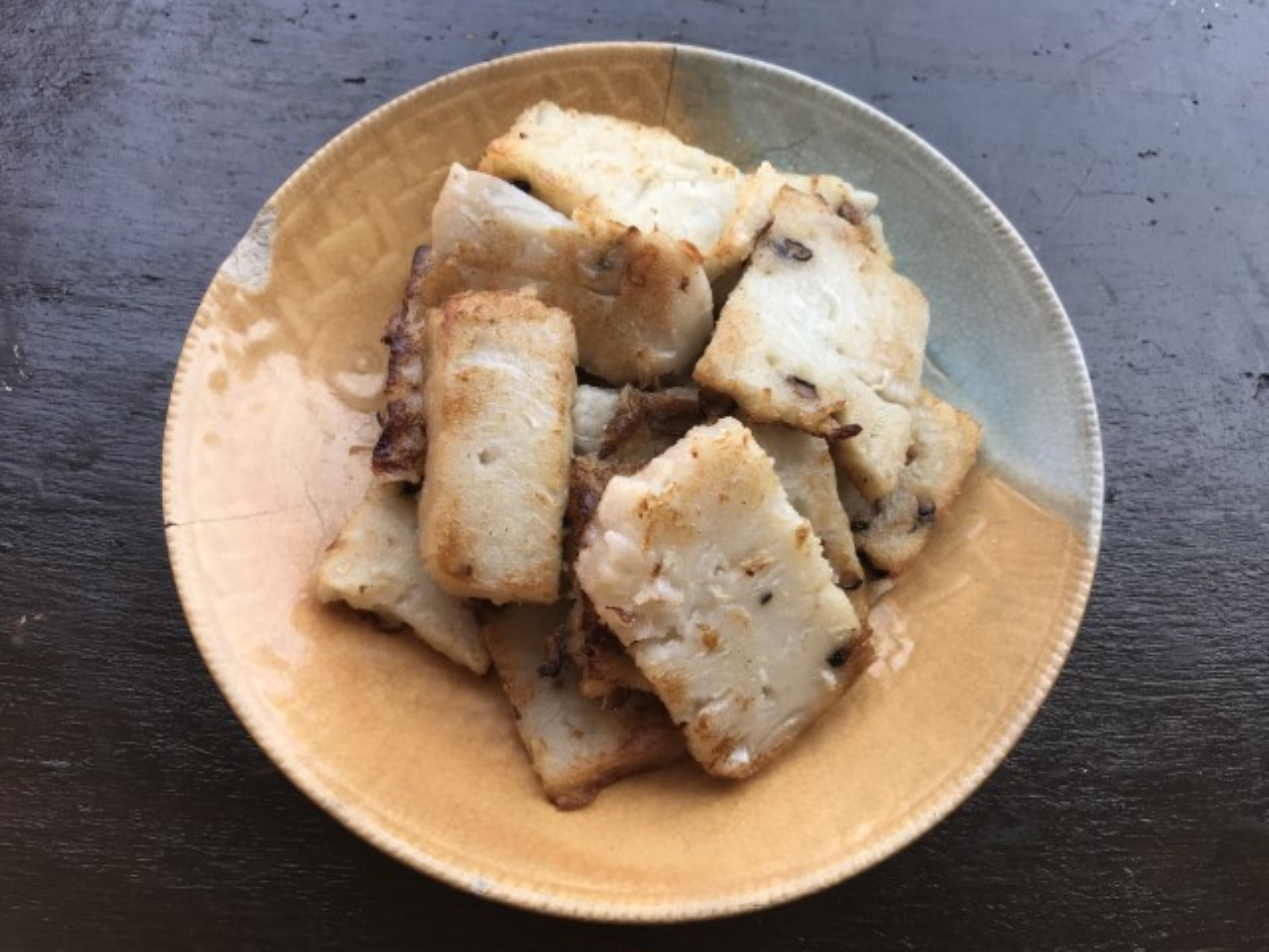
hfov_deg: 63.4
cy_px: 476
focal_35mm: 28
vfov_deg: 49.7
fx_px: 1026
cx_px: 634
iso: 20
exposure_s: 1/242
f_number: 1.8
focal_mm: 3.99
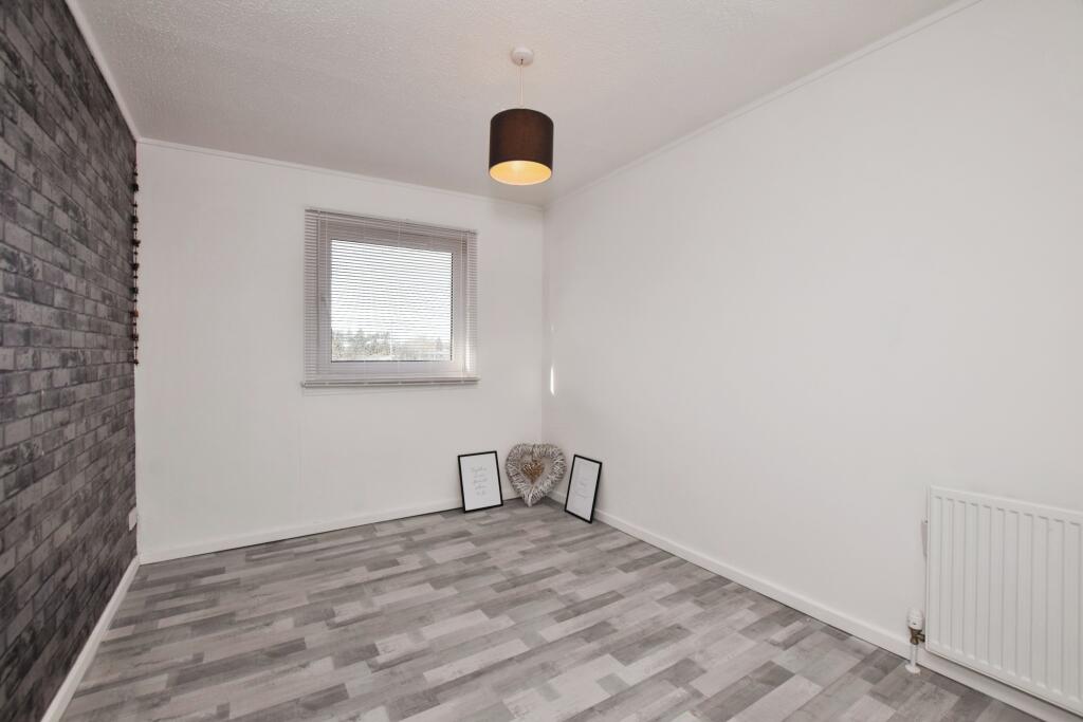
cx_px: 542
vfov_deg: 77.3
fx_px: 451
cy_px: 361
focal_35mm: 15
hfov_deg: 100.4
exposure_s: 1/200
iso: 400
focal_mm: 10
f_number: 7.1
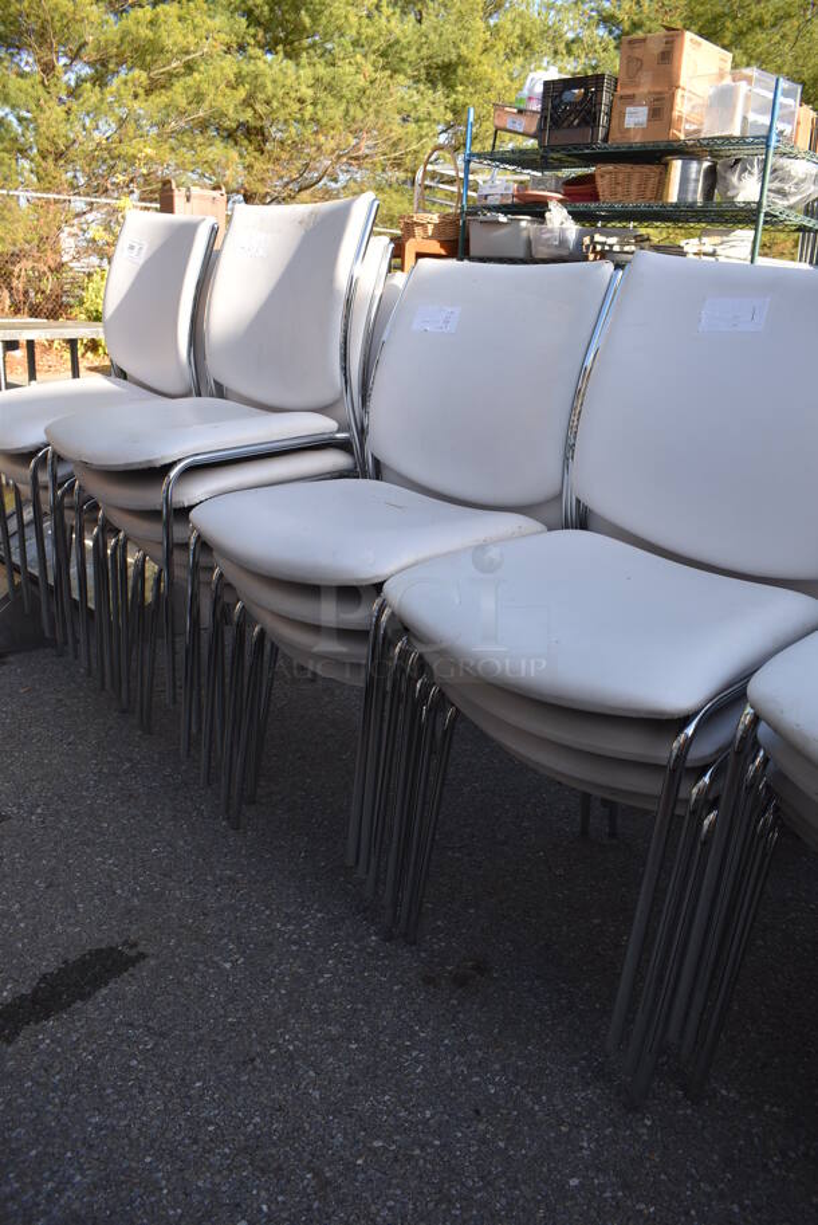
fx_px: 919
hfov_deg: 48.0
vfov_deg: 67.3
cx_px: 409
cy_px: 612
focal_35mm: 27
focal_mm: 18
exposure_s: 1/250
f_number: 6.3
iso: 200
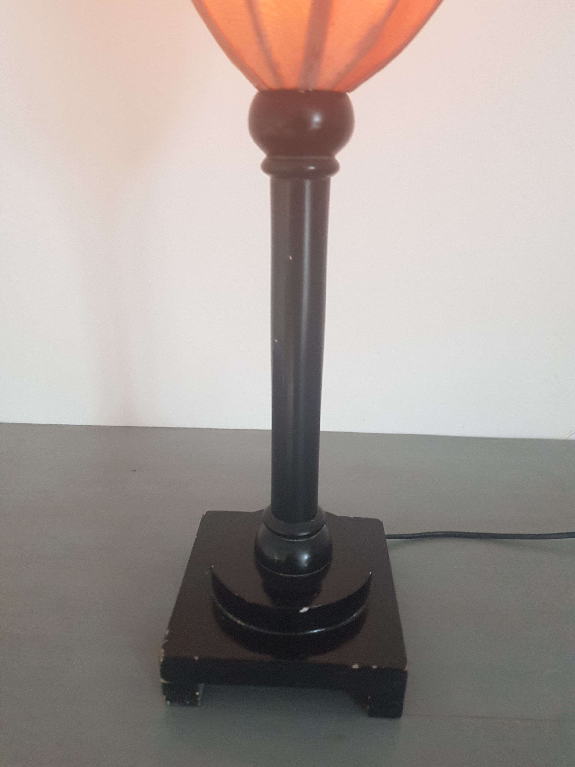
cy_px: 384
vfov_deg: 67.3
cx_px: 288
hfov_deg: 53.1
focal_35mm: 26
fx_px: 576
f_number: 1.7
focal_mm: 4.2
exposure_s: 1/33
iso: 160
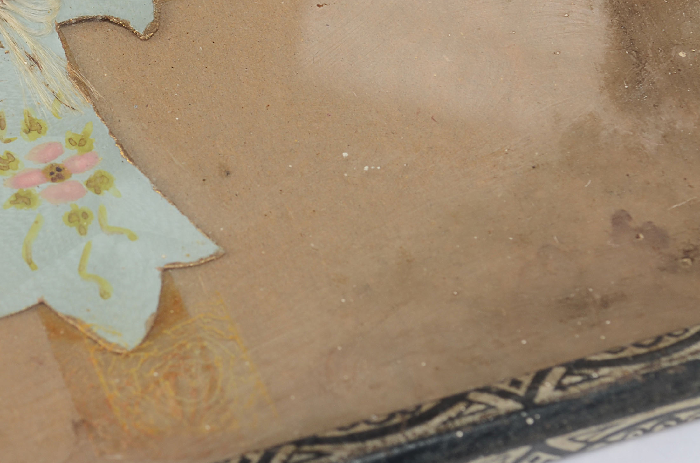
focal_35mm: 141
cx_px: 10
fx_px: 2736
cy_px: 108
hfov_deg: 14.4
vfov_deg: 9.7
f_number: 10
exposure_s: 1/80
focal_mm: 42
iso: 100
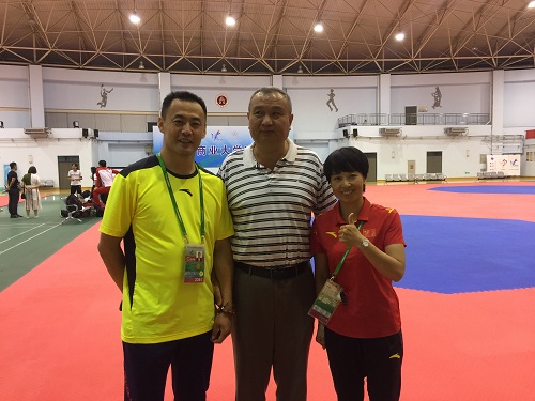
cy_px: 200
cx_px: 268
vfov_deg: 48.2
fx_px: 448
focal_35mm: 29
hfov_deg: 61.7
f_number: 2.2
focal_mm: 4.15
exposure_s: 1/15
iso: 100
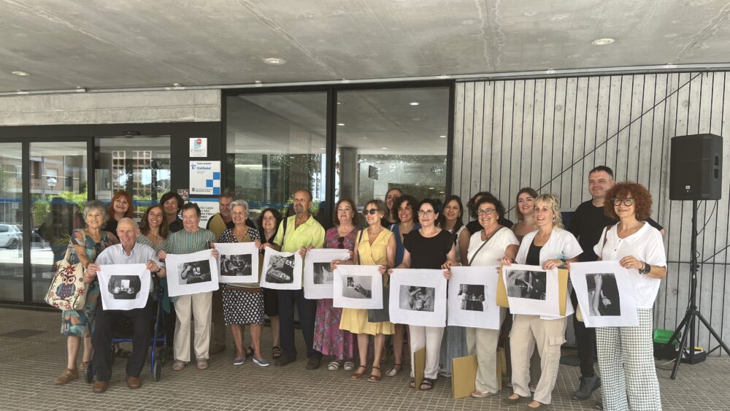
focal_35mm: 29
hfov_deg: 66.1
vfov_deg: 40.0
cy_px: 250
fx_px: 561
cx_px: 362
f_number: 1.6
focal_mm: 5.1
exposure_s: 1/399
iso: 50
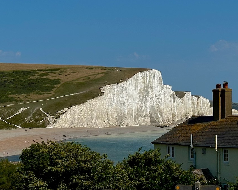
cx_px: 115
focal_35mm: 113
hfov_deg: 17.0
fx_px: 796
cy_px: 64
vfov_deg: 13.6
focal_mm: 6.86
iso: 64
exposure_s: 1/15873
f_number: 1.78
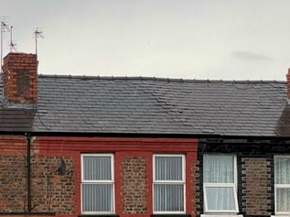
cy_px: 239
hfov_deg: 16.8
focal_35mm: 115
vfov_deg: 12.6
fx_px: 962
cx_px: 1
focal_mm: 6
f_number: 2
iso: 20
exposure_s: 1/223
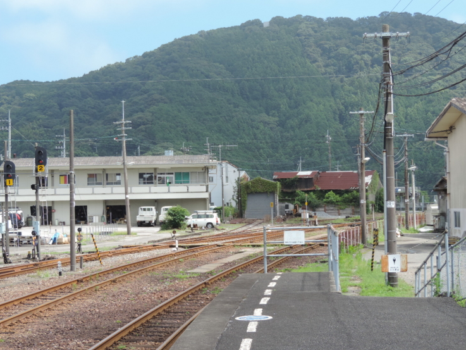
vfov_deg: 19.4
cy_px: 186
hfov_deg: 25.7
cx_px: 221
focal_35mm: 76
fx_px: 1023
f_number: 3.9
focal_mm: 12.4
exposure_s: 1/400
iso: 80
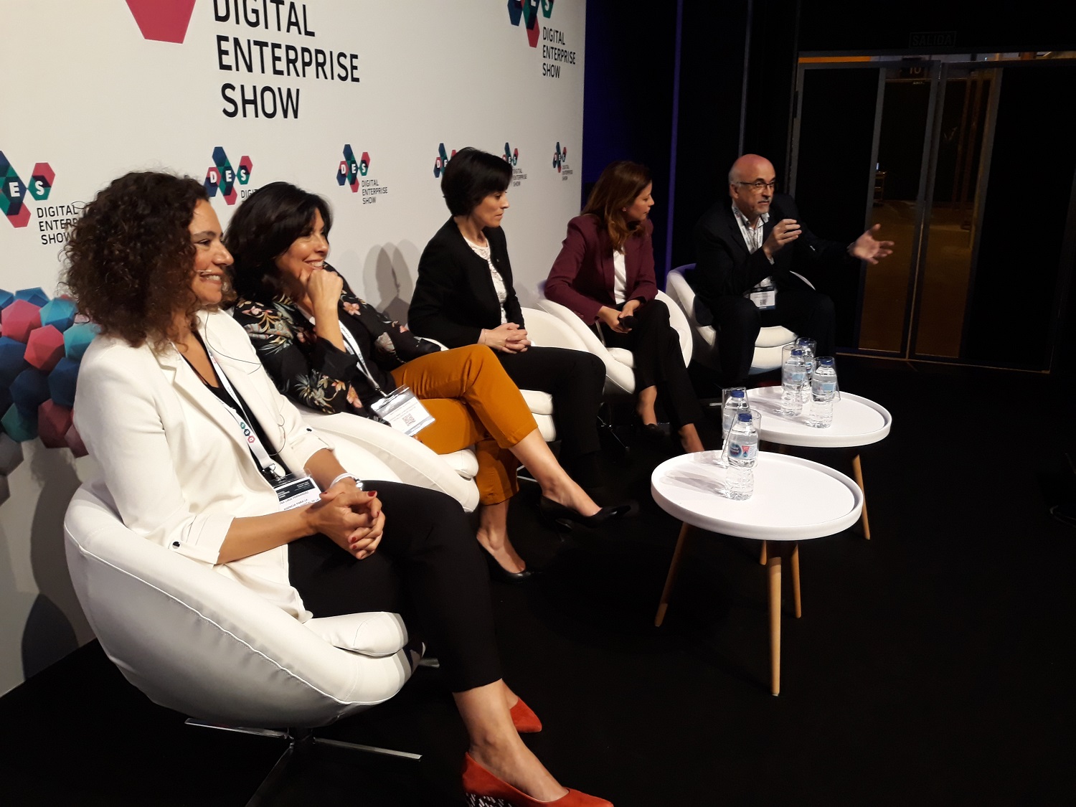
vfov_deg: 51.4
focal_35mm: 27
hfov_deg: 65.3
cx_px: 538
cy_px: 404
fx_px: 839
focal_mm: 3.71
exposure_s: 1/50
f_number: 1.7
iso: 200
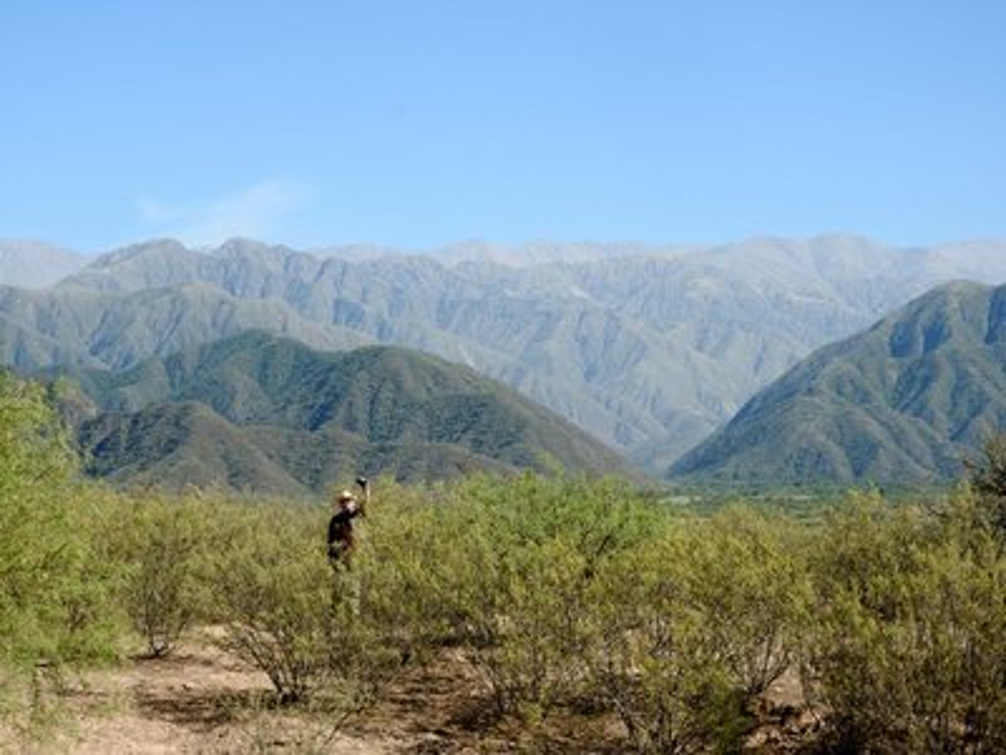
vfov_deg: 14.1
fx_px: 3051
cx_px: 503
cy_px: 378
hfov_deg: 18.7
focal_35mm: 105
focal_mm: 18.8
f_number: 4.8
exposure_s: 1/500
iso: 100
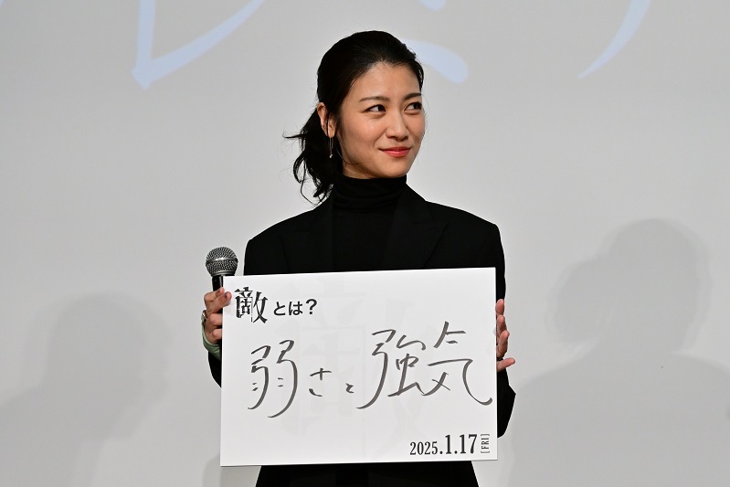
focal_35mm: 129
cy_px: 244
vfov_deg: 10.6
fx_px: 2616
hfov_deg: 15.9
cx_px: 365
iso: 2500
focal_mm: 86
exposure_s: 1/250
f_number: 6.3
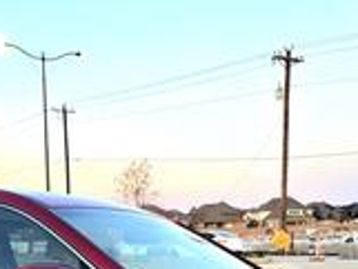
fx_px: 745
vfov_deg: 18.5
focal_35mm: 72
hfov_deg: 26.9
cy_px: 380
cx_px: 138
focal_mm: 6.3
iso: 100
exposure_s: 1/182
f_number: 1.7
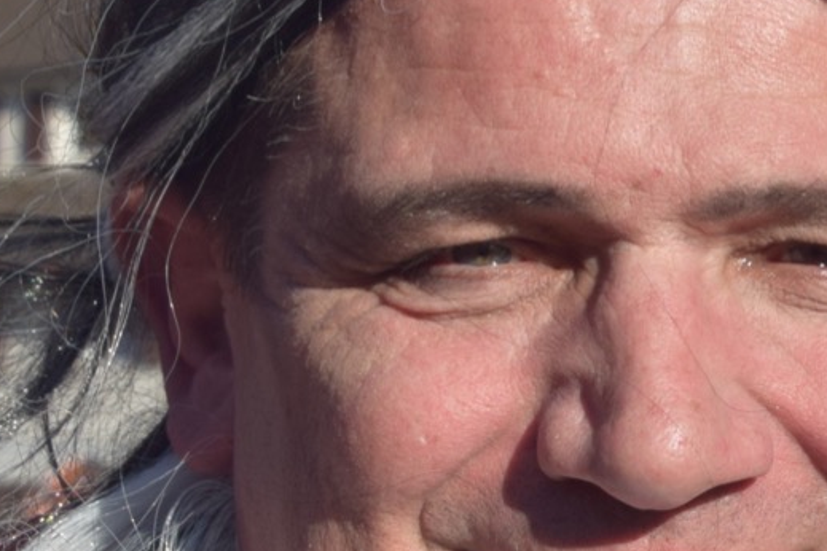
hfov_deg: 8.3
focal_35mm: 243
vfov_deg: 5.7
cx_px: 1264
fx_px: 5582
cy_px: 173
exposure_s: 1/500
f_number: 11
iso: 200
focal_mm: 42
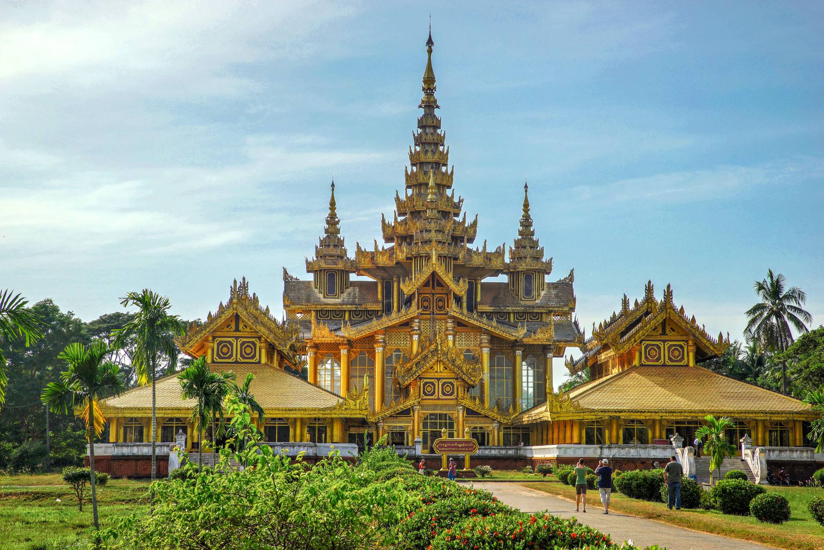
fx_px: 1602
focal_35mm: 70
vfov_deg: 19.5
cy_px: 275
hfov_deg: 28.8
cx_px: 412
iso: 100
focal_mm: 70
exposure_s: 1/200
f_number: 13
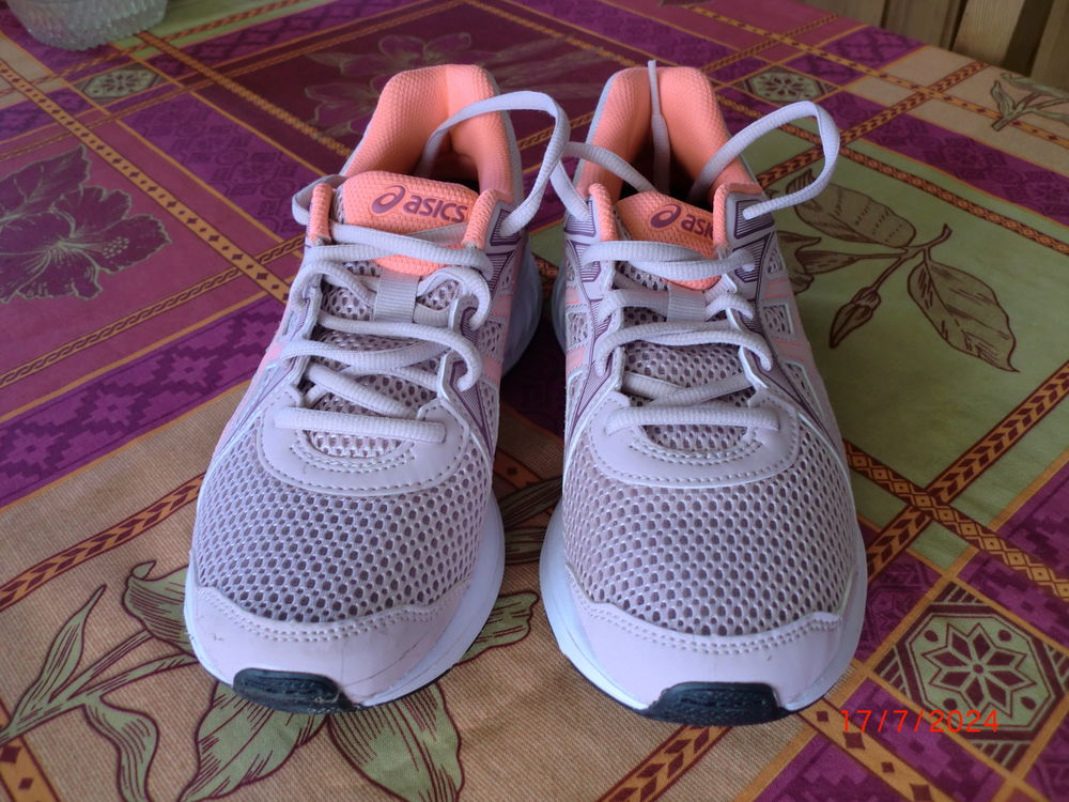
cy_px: 401
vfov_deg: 40.7
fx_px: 1081
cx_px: 534
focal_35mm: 35
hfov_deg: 52.6
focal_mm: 6.3
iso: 125
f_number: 3.1
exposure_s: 1/60
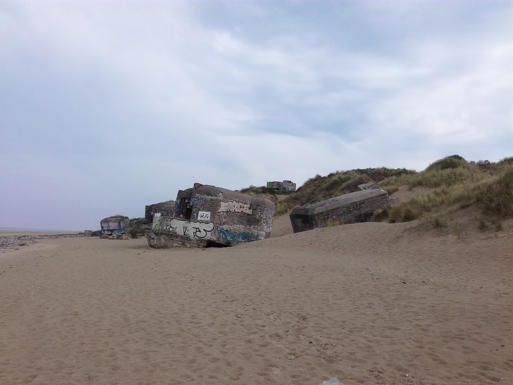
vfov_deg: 51.4
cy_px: 192
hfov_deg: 65.3
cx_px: 256
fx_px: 400
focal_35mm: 27
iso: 50
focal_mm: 3.79
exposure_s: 1/1101
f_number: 2
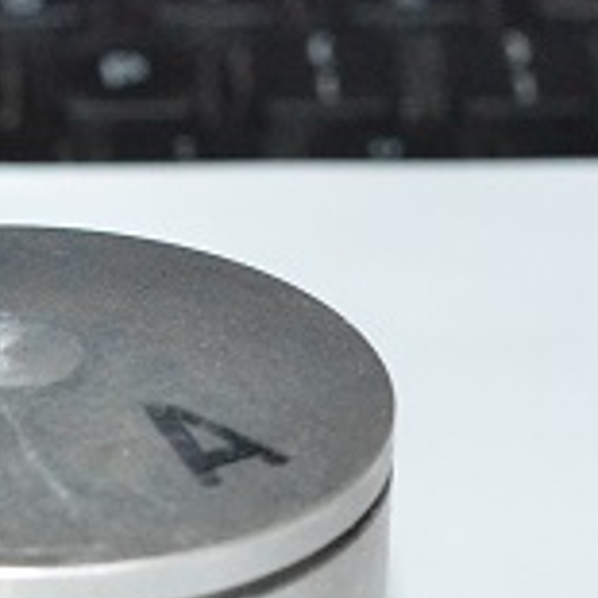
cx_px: -436
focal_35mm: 263
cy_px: 696
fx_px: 5140
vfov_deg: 6.6
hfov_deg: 6.5
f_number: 5.6
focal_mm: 50
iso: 6400
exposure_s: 1/250
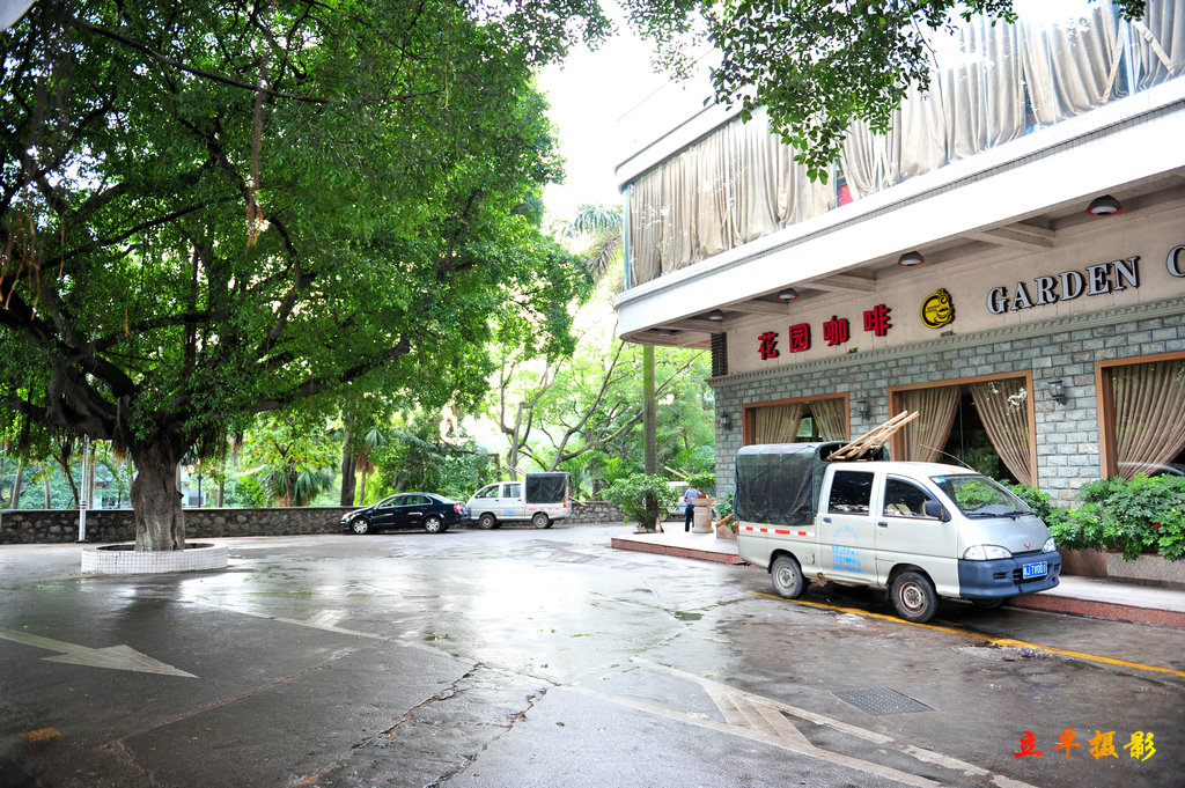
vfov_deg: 53.1
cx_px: 592
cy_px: 394
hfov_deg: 73.8
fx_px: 789
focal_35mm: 24
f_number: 2.8
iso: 200
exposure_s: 1/80
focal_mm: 24
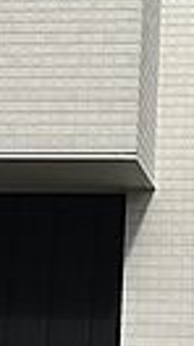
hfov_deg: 10.5
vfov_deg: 18.5
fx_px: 1054
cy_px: 89
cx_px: 168
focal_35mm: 115
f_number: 2.2
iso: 25
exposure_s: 1/1832
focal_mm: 4.15
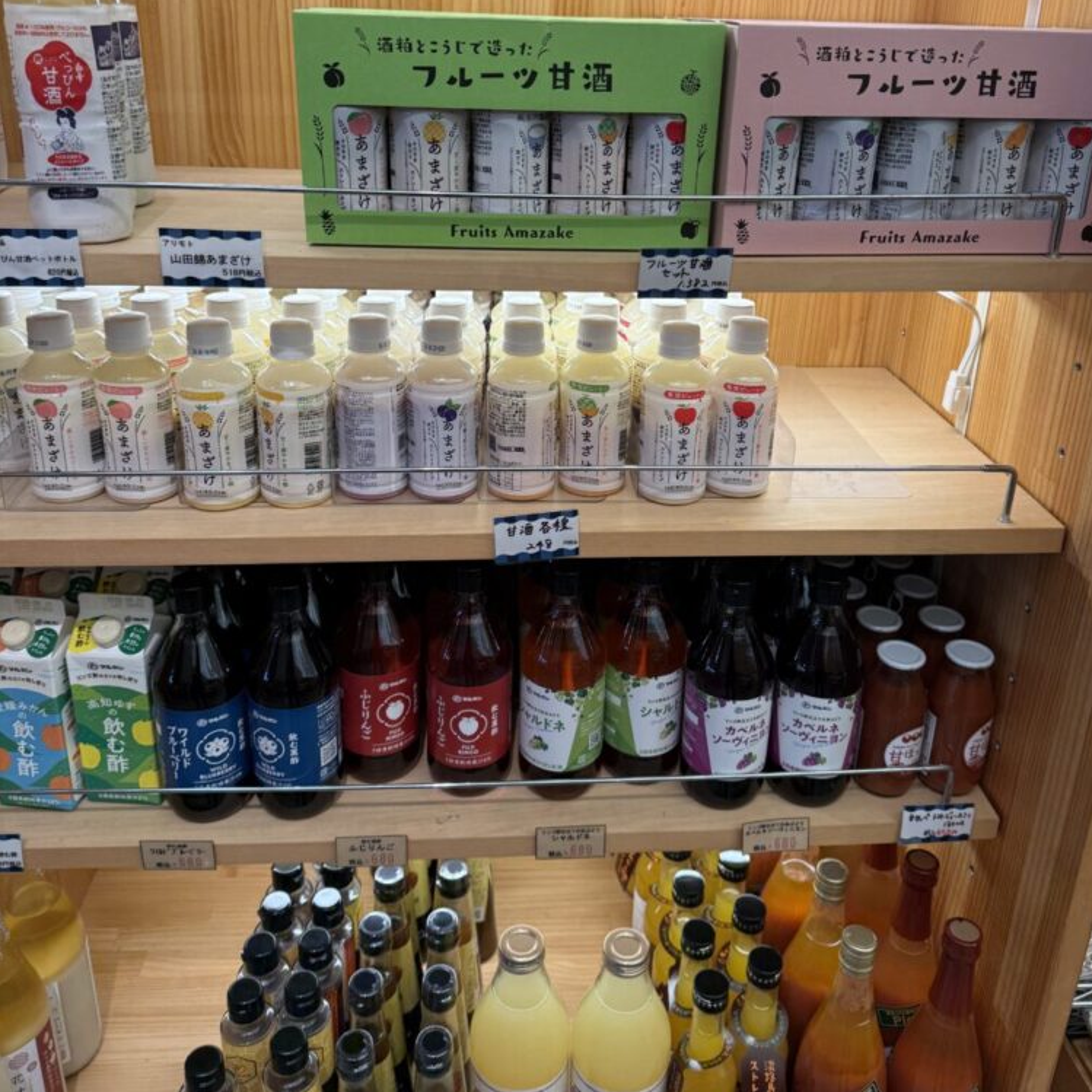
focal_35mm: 29
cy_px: 392
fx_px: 1035
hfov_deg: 55.6
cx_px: 558
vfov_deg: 54.8
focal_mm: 6.76
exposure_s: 1/379
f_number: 1.78
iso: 100
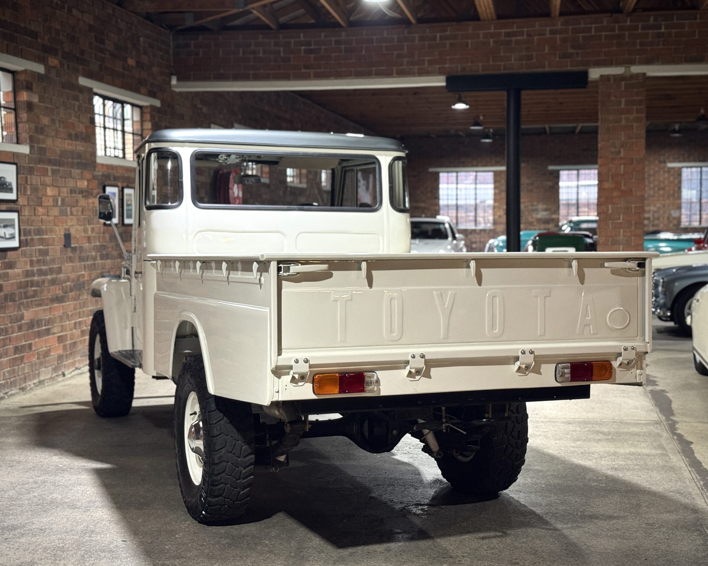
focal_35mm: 51
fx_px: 1069
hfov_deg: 36.6
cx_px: 329
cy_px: 280
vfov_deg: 29.7
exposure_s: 1/50
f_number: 1.78
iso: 250
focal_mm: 6.76
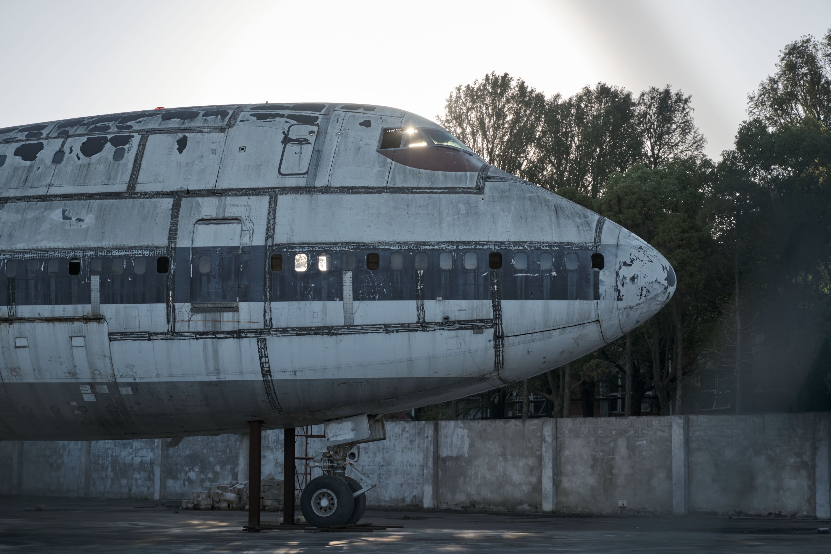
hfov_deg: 28.5
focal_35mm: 71
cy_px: 277
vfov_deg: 19.2
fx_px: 1639
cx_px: 416
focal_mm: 47.2
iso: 200
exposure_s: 1/640
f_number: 4.7
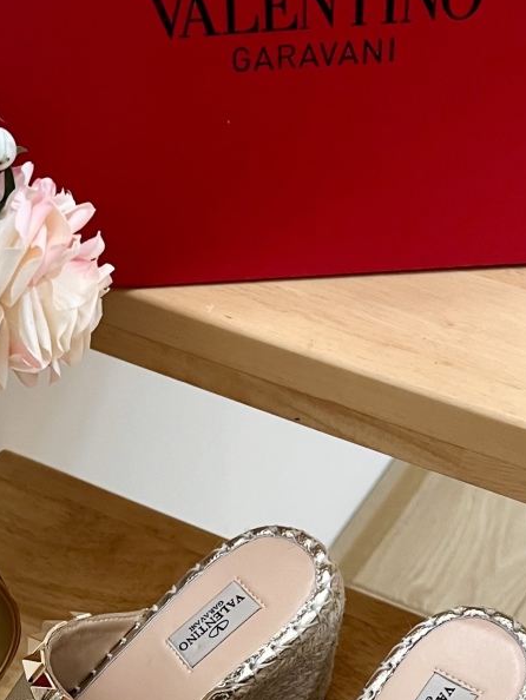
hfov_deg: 23.2
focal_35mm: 63
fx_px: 1275
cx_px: 179
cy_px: 688
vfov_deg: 28.9
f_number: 1.5
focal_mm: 5.7
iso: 250
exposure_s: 1/50
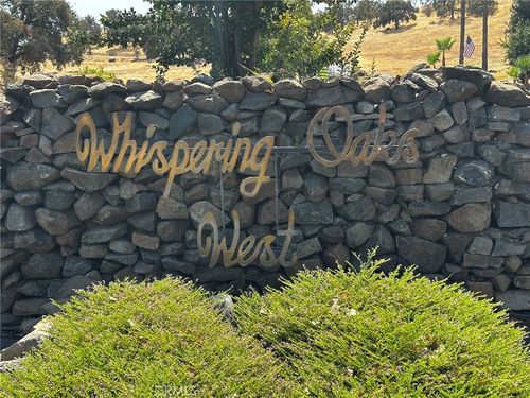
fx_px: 735
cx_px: 265
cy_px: 199
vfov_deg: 30.3
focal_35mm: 48
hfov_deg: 39.7
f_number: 1.78
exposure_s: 1/1272
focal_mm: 6.86
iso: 64
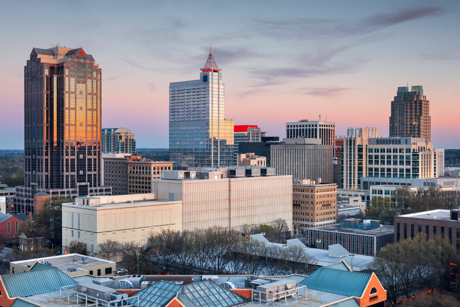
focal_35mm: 48
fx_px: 614
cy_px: 154
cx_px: 230
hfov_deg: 41.1
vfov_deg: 28.1
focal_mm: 48
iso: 100
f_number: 8
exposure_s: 1.3
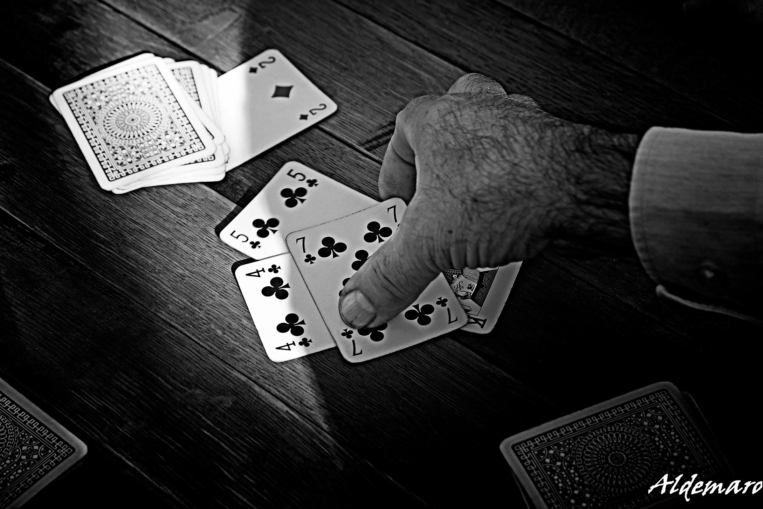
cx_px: 382
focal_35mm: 83
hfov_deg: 24.5
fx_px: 1759
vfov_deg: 16.5
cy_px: 254
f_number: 5
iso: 200
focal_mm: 55
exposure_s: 1/200
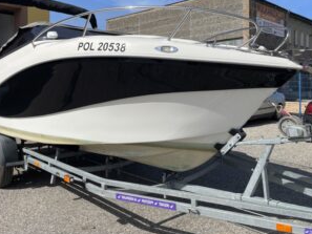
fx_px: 316
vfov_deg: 40.4
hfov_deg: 52.6
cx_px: 150
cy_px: 87
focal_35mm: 35
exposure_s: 1/5051
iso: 32
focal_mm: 4.2
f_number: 1.6
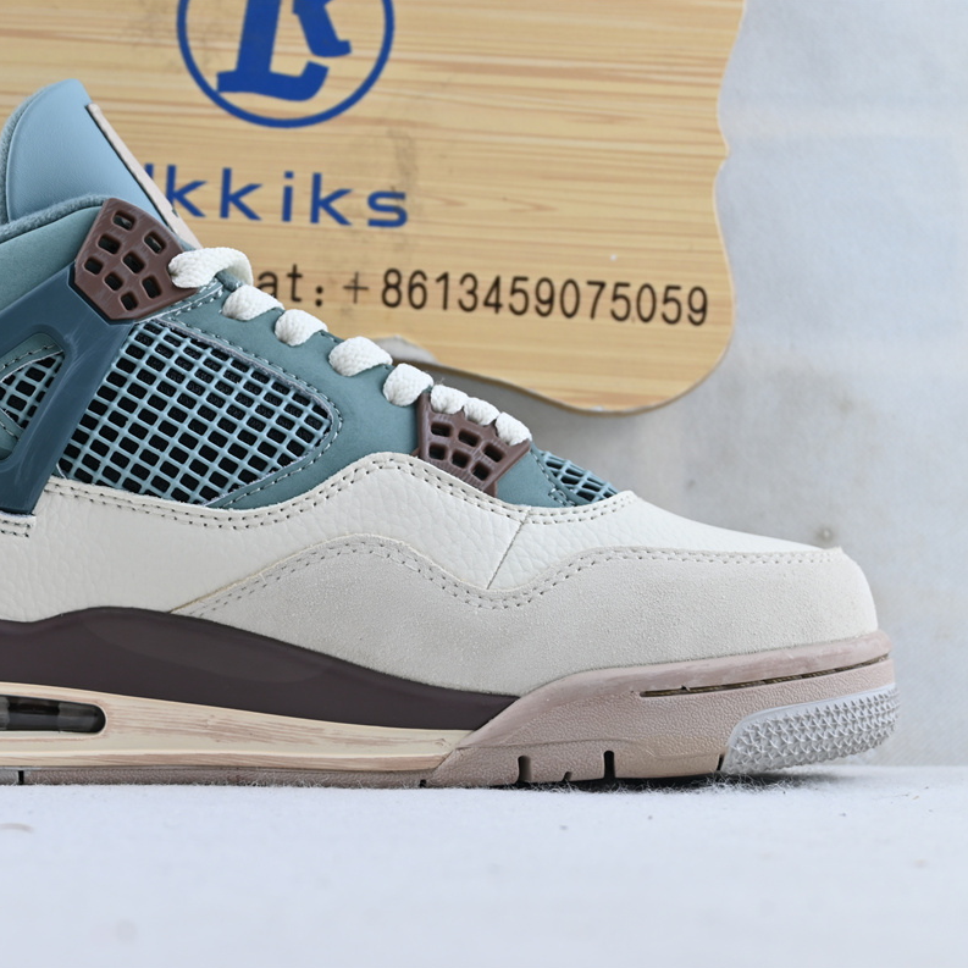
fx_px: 2014
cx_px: 295
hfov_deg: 26.8
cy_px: 486
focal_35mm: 64
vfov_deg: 27.0
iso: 100
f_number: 5
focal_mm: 33
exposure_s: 1/40
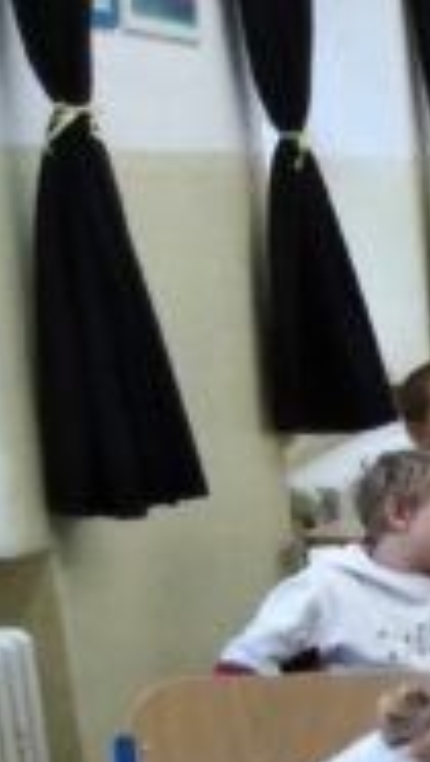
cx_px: 1523
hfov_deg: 8.0
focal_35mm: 117
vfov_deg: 17.6
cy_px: 848
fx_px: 2365
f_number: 2.2
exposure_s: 1/25
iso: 360
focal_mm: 3.46
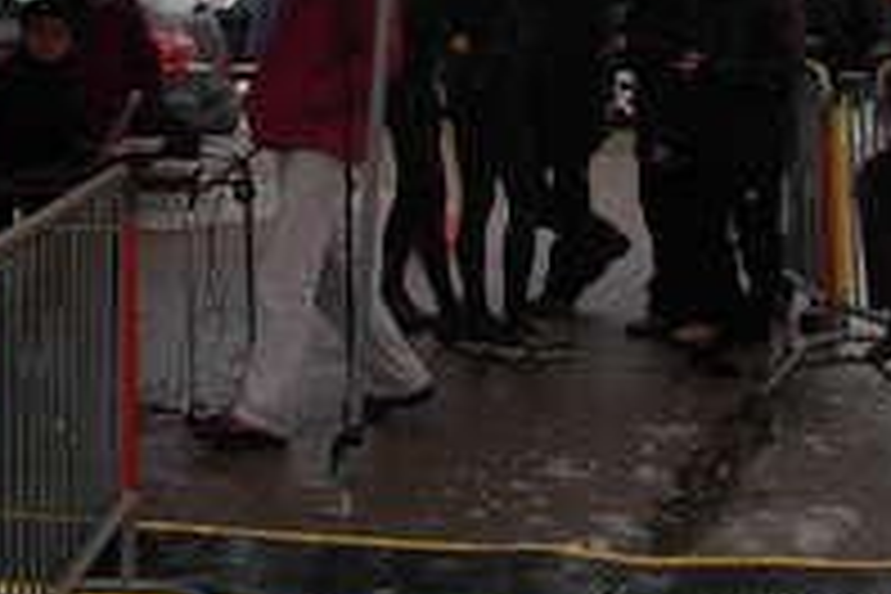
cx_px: 500
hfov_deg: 17.1
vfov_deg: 11.1
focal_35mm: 120
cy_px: -230
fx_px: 2970
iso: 79
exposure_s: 1/575
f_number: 2.9
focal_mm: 6.3
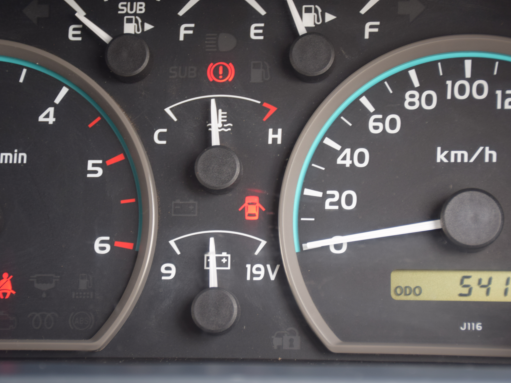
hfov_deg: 21.1
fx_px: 1373
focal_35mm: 93
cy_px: 205
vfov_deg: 15.9
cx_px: 257
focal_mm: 52
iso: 320
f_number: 4.8
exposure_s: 1/60
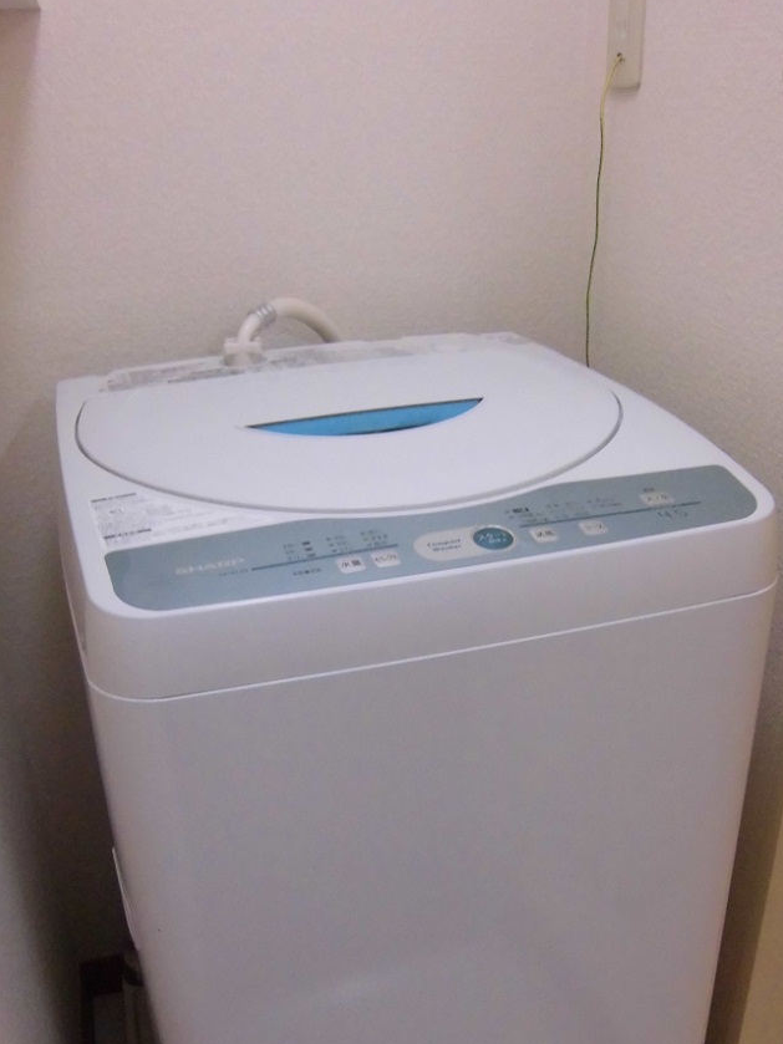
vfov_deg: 51.9
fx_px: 1056
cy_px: 668
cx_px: 387
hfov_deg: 40.7
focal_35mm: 35
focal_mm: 4.7
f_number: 2.8
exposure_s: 1/60
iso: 400
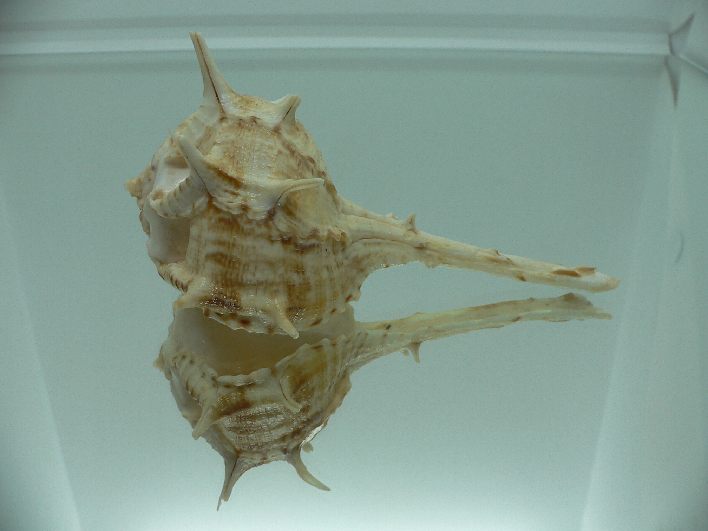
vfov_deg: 40.7
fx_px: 716
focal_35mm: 35
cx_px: 354
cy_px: 266
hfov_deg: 52.6
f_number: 2.8
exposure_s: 1/80
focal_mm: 4.6
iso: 80
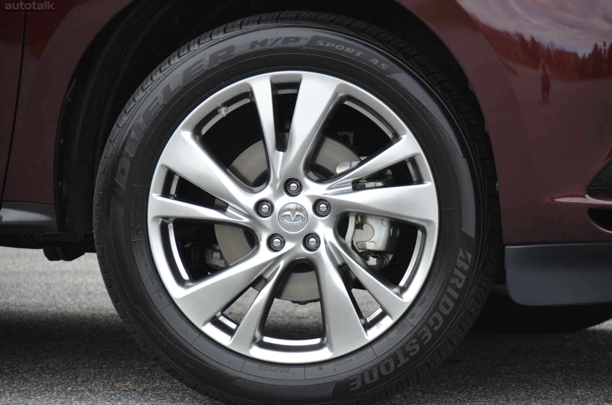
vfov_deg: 6.8
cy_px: 202
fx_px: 3435
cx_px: 306
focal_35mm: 202
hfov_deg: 10.2
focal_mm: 135
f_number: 5.6
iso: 800
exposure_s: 1/500
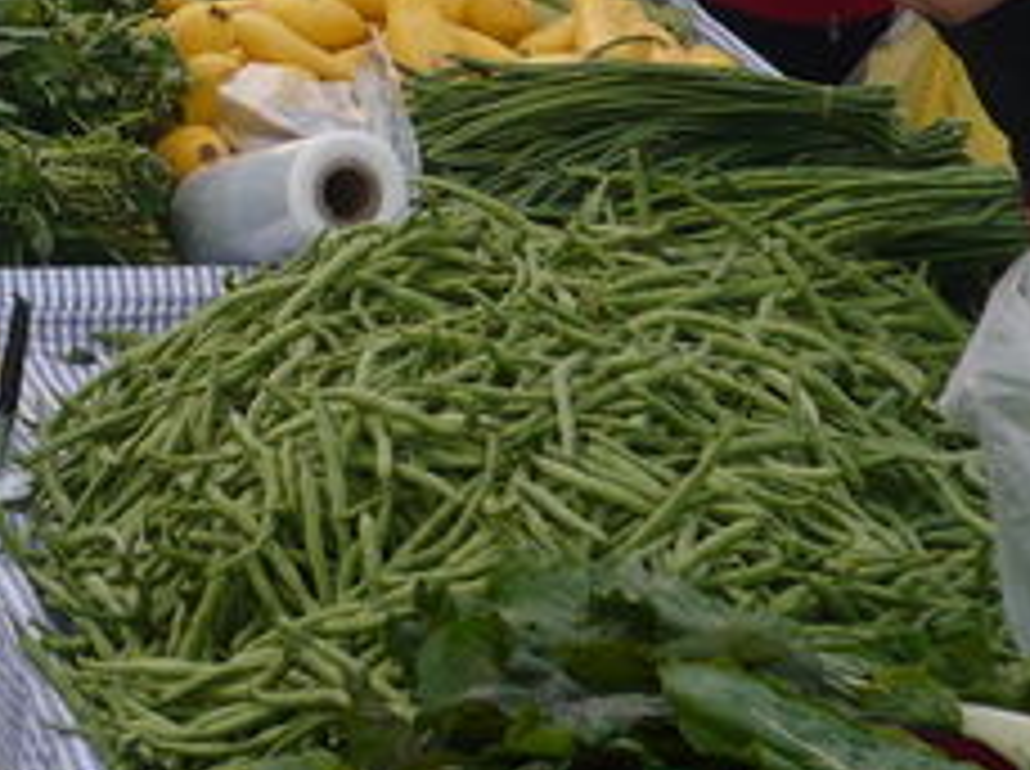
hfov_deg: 11.3
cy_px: -405
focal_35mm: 175
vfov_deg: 8.3
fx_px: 5199
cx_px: 139
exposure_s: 1/640
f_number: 3.4
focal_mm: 8.3
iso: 100
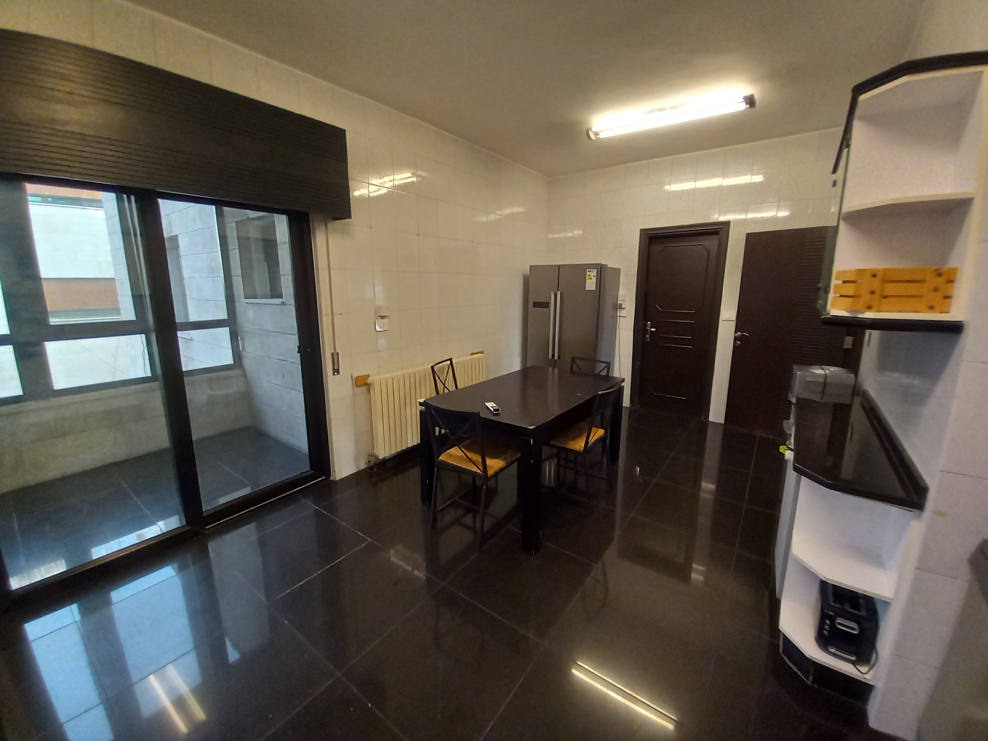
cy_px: 370
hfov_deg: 106.2
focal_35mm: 13
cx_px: 494
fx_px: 371
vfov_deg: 89.9
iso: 125
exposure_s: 1/33
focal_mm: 1.13
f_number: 2.2
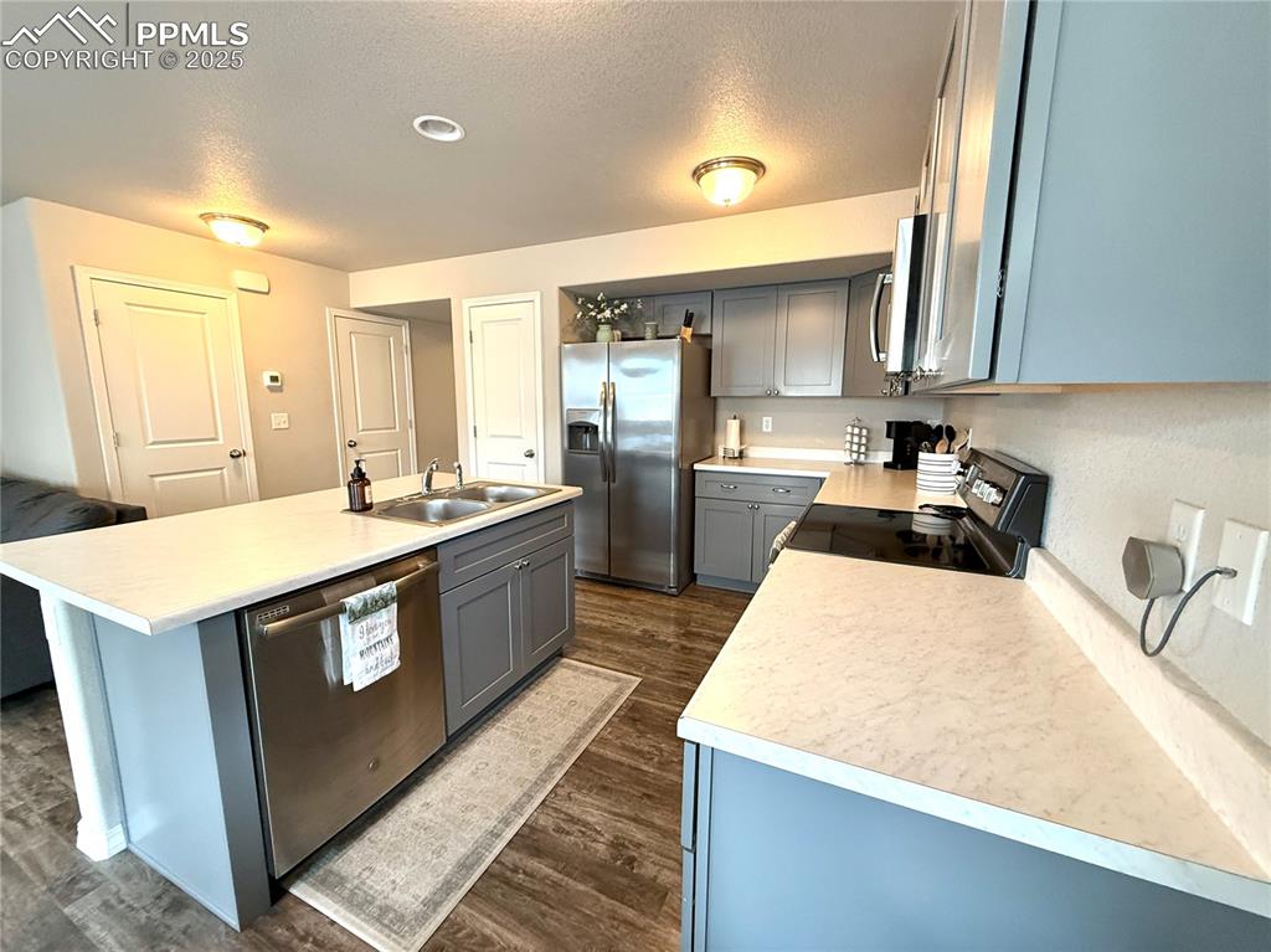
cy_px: 476
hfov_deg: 102.1
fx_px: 514
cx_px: 636
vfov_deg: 85.6
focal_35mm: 14
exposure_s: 1/75
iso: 320
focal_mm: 2.22
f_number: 2.2
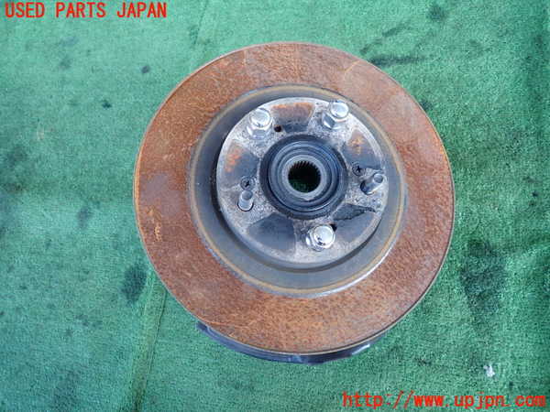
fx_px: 397
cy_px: 206
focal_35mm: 25
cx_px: 275
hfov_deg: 69.4
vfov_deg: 54.9
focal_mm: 4.5
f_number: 2
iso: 200
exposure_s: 1/125
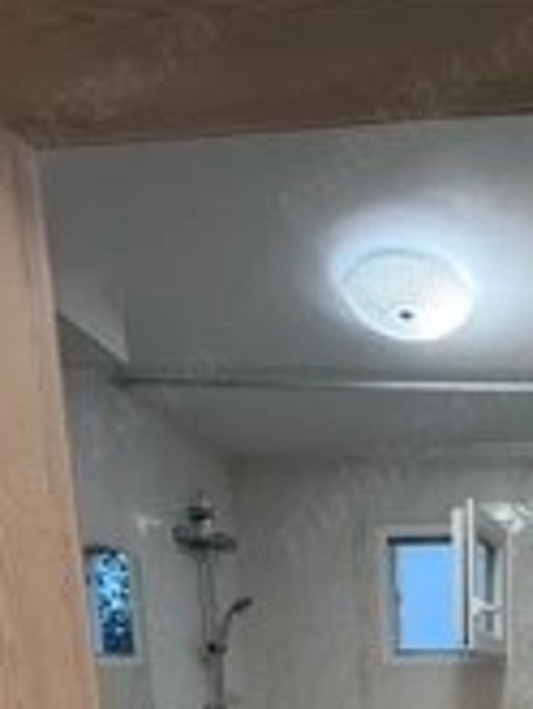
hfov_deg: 38.4
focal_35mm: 34
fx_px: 697
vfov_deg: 39.8
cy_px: 838
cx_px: 499
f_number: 2.2
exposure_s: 1/100
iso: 200
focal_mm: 2.22
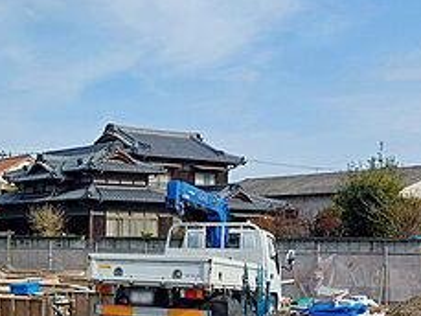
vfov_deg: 21.8
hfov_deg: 27.0
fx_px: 815
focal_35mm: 67
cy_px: 228
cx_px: -22
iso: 25
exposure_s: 1/1353
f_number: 1.8
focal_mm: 5.23
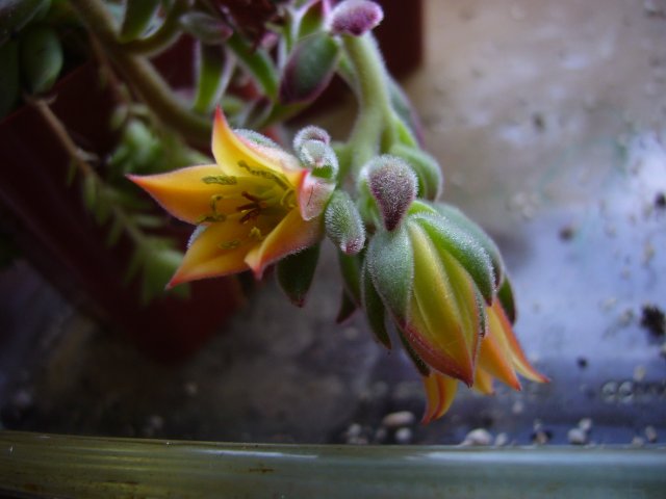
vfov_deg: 40.7
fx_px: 673
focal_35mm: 35
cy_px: 250
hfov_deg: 52.6
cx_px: 333
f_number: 2.8
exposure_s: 1/125
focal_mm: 5.8
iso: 100
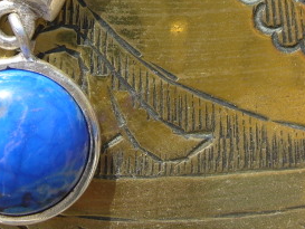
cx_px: 128
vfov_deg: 17.5
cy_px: -13
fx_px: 723
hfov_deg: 23.8
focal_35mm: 82
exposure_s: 1/200
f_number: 5.6
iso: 80
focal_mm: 5.8
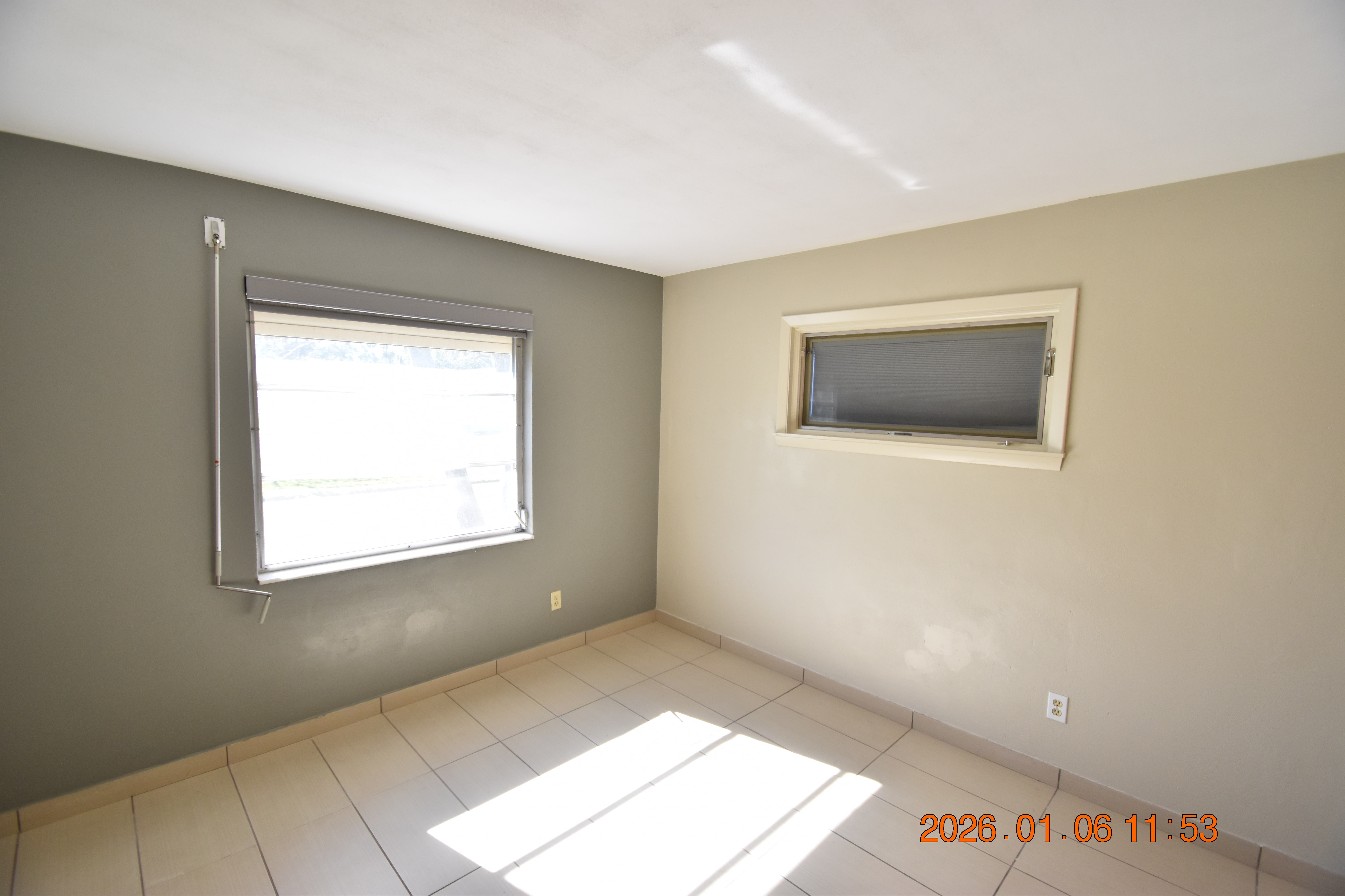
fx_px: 560
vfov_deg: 77.3
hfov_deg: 100.4
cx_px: 672
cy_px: 448
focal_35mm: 15
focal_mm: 10
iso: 800
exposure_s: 1/350
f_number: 3.5
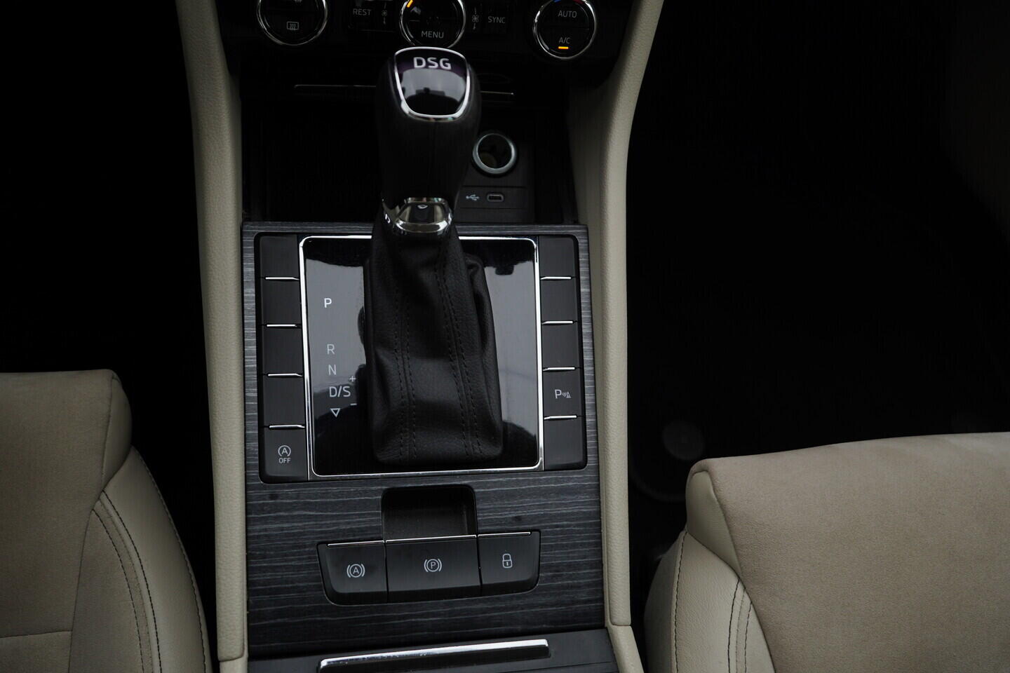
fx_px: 1010
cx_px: 505
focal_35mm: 36
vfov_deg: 36.9
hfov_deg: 53.1
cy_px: 336
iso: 125
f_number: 4
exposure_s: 1/80
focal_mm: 24
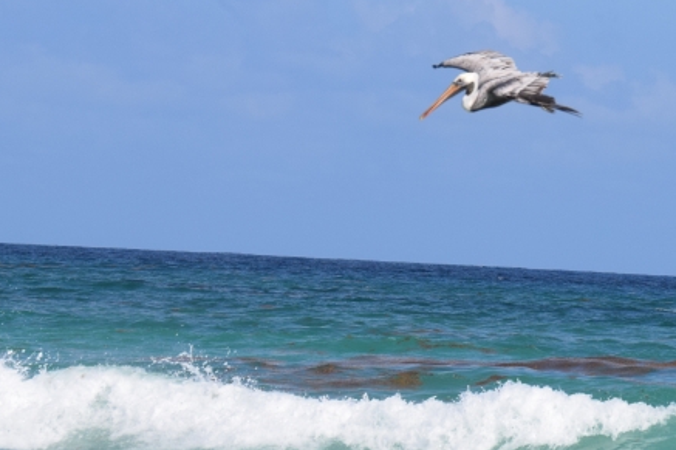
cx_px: 605
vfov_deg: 3.3
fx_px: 7921
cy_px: 111
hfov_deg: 4.9
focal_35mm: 422
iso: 360
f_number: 8
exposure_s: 1/2000
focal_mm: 120
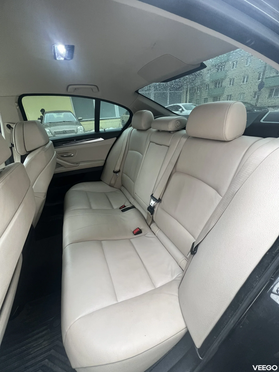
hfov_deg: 89.9
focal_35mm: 13
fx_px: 140
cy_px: 186
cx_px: 140
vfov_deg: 106.2
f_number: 1.8
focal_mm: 1.57
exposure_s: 1/83
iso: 250
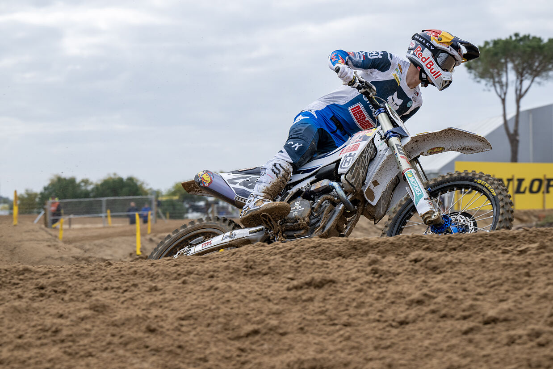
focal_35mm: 88
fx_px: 1352
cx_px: 276
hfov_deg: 23.1
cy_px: 184
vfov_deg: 15.5
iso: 320
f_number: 5.6
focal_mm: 88
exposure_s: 1/1250
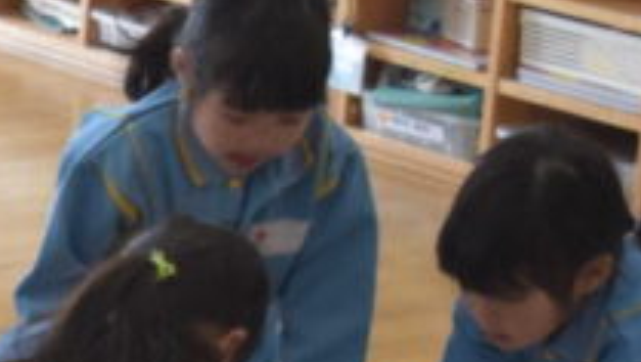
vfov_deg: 5.2
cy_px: 549
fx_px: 3930
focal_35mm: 231
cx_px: -580
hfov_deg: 8.9
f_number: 4.2
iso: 2500
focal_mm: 30
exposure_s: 1/1000
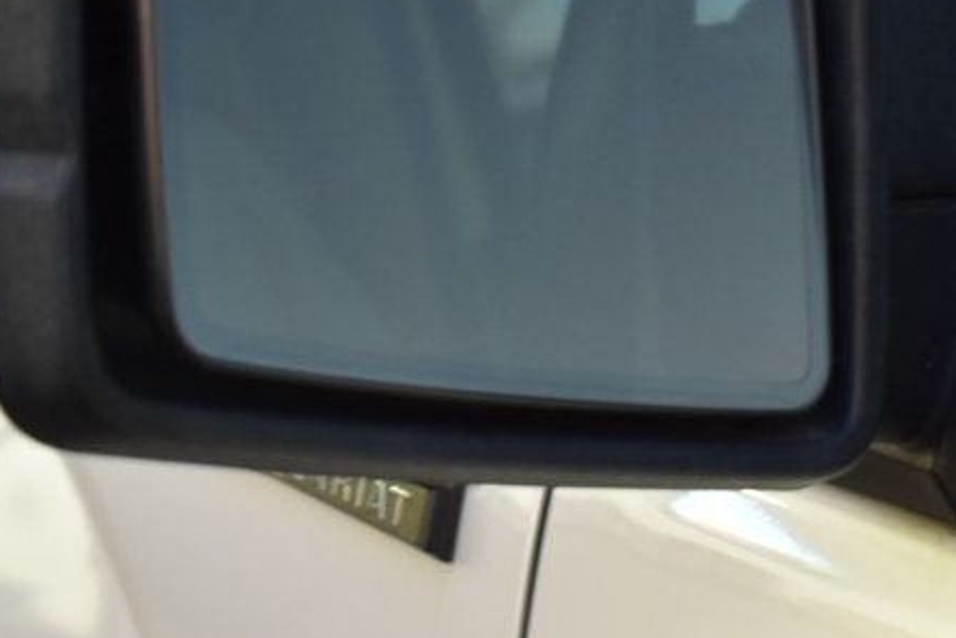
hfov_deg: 12.3
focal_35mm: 166
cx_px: 728
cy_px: -84
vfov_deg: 8.2
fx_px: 4408
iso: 1250
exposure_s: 1/15
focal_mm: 48
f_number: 6.3
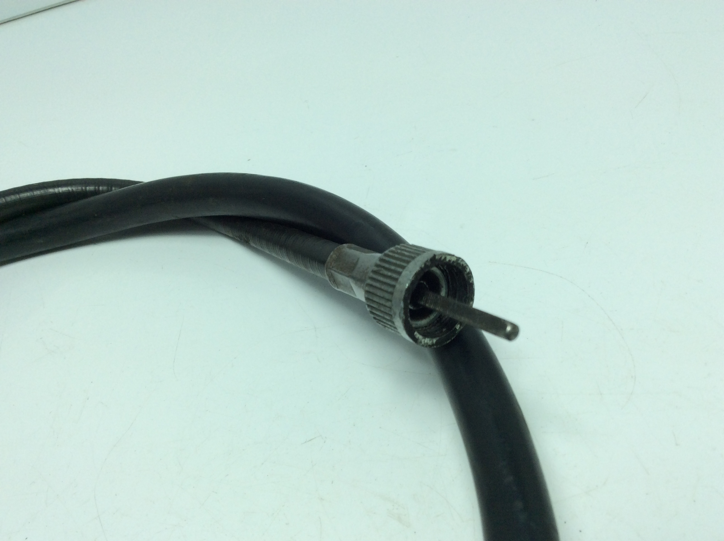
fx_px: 668
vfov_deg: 44.1
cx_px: 362
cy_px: 270
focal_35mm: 32
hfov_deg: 56.9
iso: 32
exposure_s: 1/578
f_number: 2.4
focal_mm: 3.3
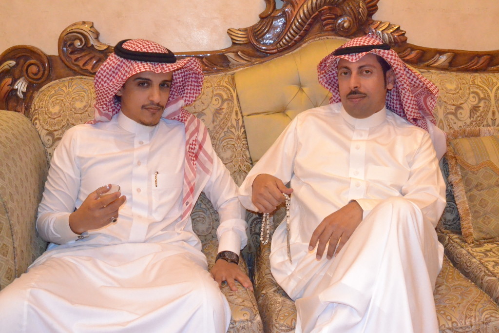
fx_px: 582
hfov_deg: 46.4
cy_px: 166
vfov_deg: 31.9
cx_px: 250
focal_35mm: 42
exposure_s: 1/125
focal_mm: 28
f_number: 10
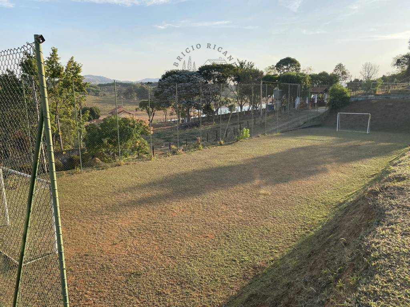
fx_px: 308
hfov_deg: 67.3
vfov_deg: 53.1
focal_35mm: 26
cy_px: 154
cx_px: 205
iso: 32
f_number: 1.8
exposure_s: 1/1543
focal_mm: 4.25
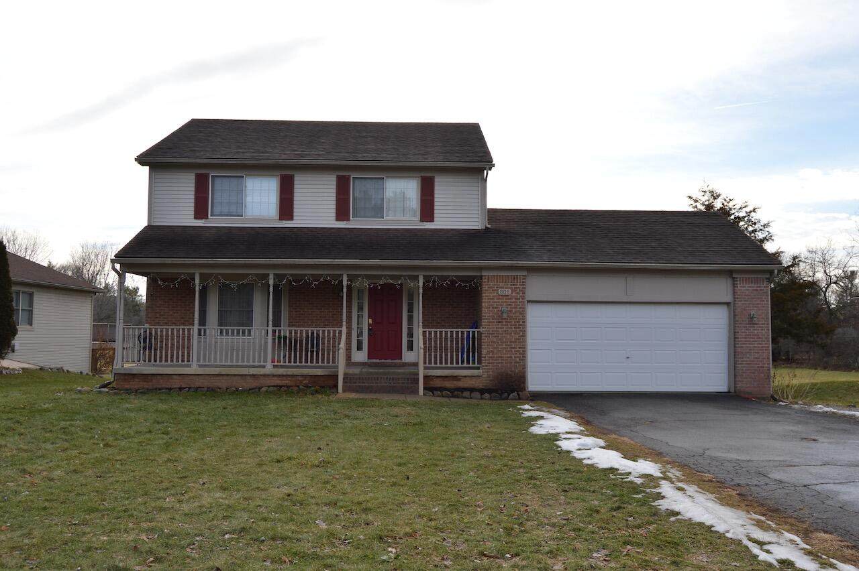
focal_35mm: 30
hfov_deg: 62.0
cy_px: 286
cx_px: 430
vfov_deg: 43.6
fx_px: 715
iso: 100
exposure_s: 1/200
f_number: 8
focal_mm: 20
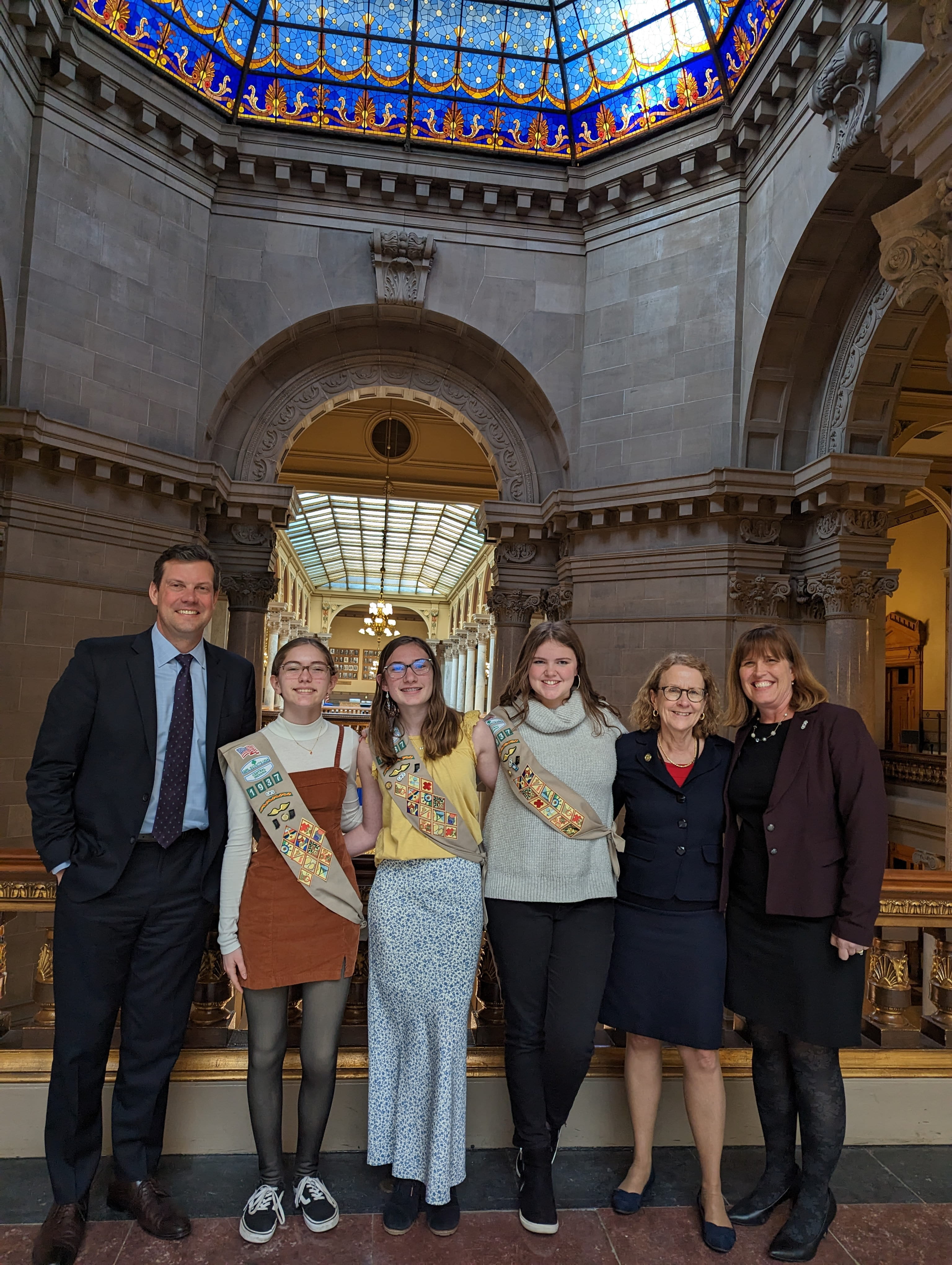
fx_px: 878
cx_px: 476
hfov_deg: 56.9
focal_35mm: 24
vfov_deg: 71.5
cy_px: 632
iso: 115
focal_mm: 6.81
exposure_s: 1/40
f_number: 1.85
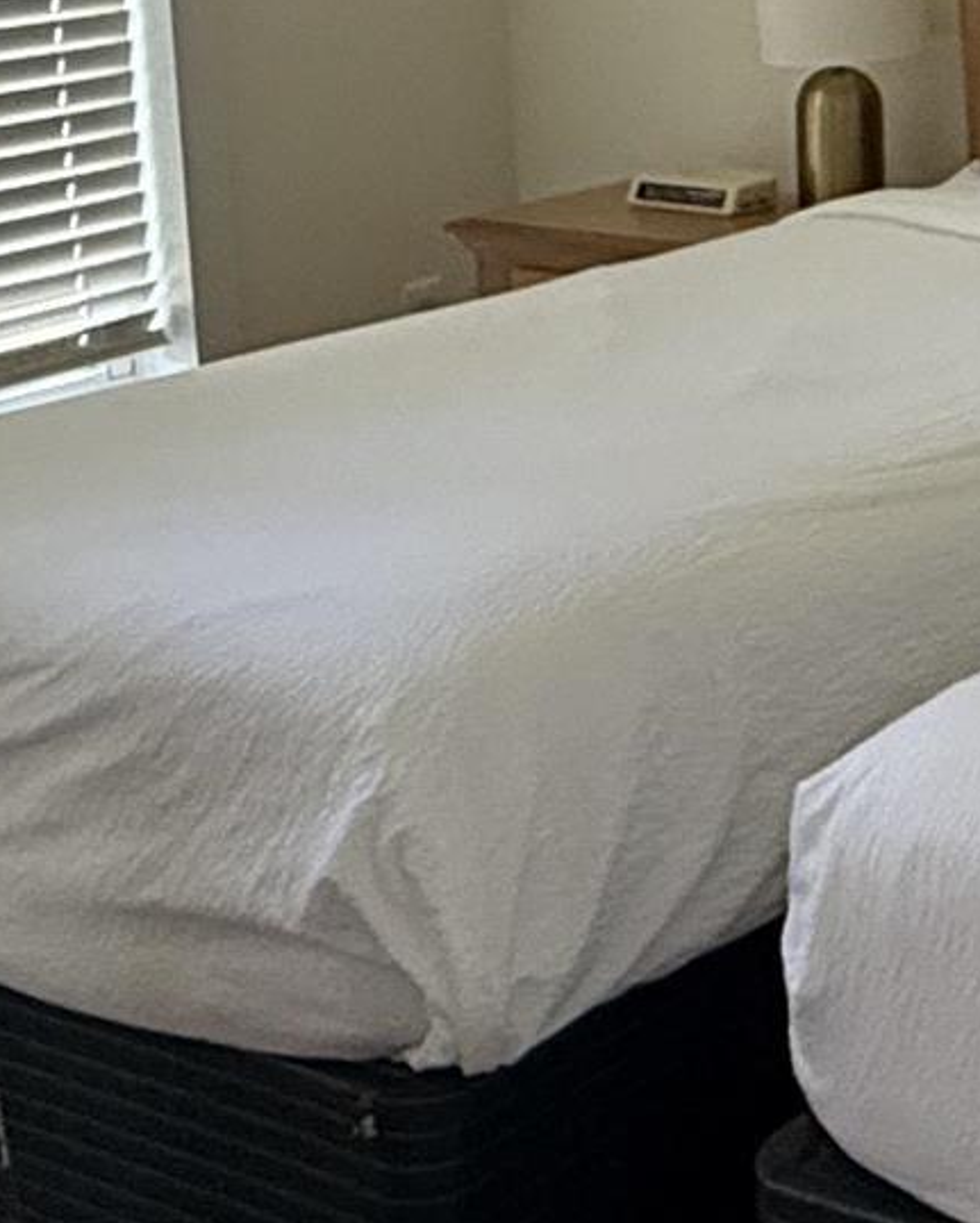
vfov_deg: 23.9
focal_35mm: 78
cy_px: 170
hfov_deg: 17.9
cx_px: 1392
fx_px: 2826
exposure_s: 1/60
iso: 200
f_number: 2.2
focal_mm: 2.22
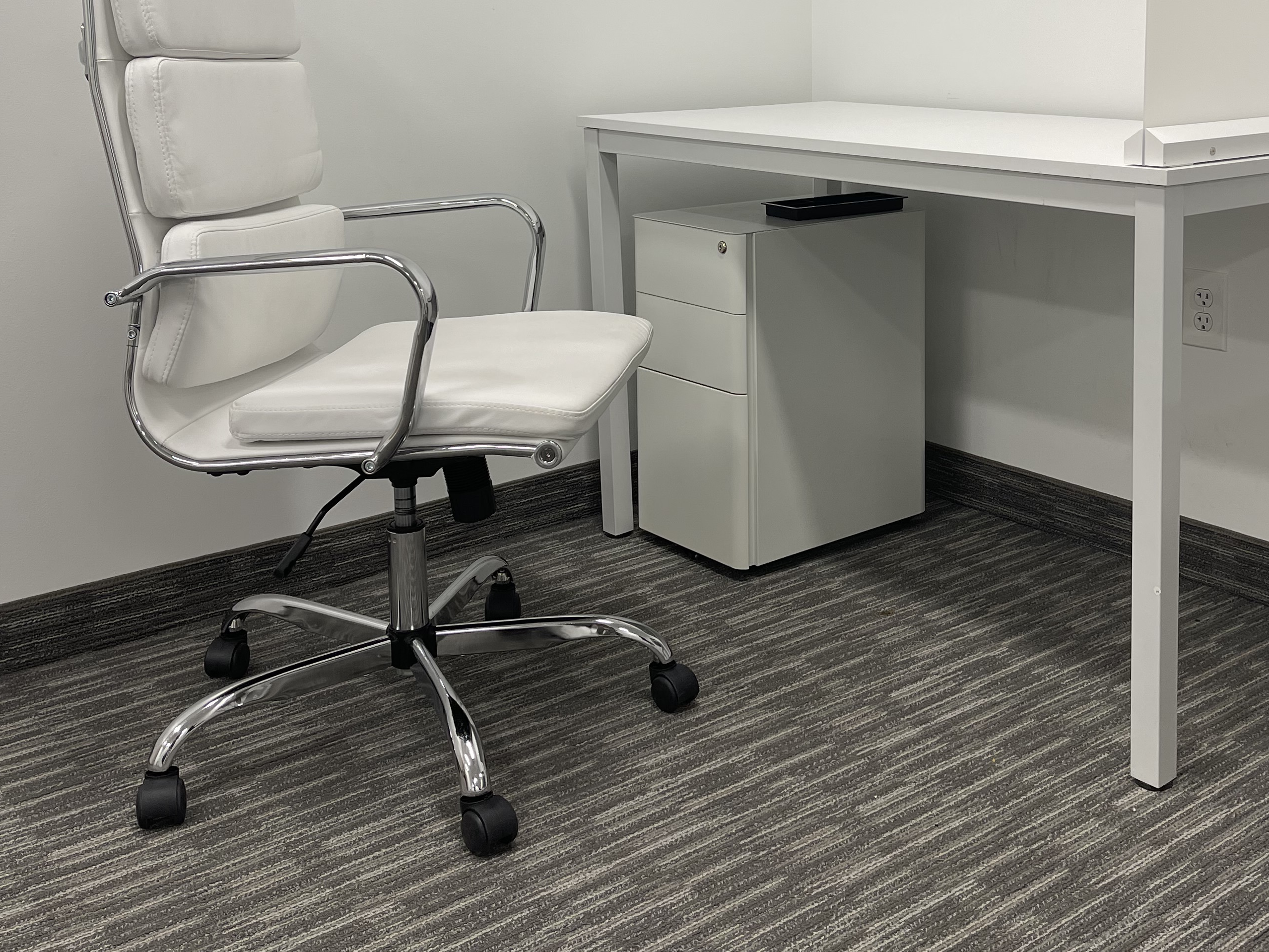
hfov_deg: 45.6
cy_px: 181
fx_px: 1503
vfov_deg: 34.0
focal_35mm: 41
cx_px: 745
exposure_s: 1/120
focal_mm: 5.1
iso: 64
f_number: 1.6
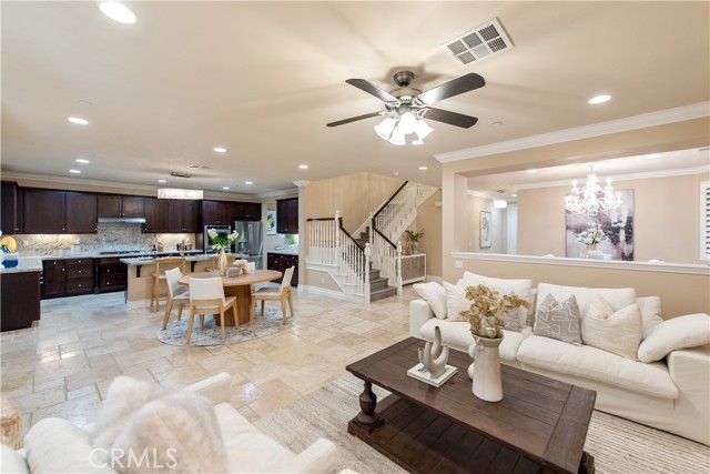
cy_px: 237
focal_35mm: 14
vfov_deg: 81.2
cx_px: 355
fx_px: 276
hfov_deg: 104.2
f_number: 4
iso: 450
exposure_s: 1/60
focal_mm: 14
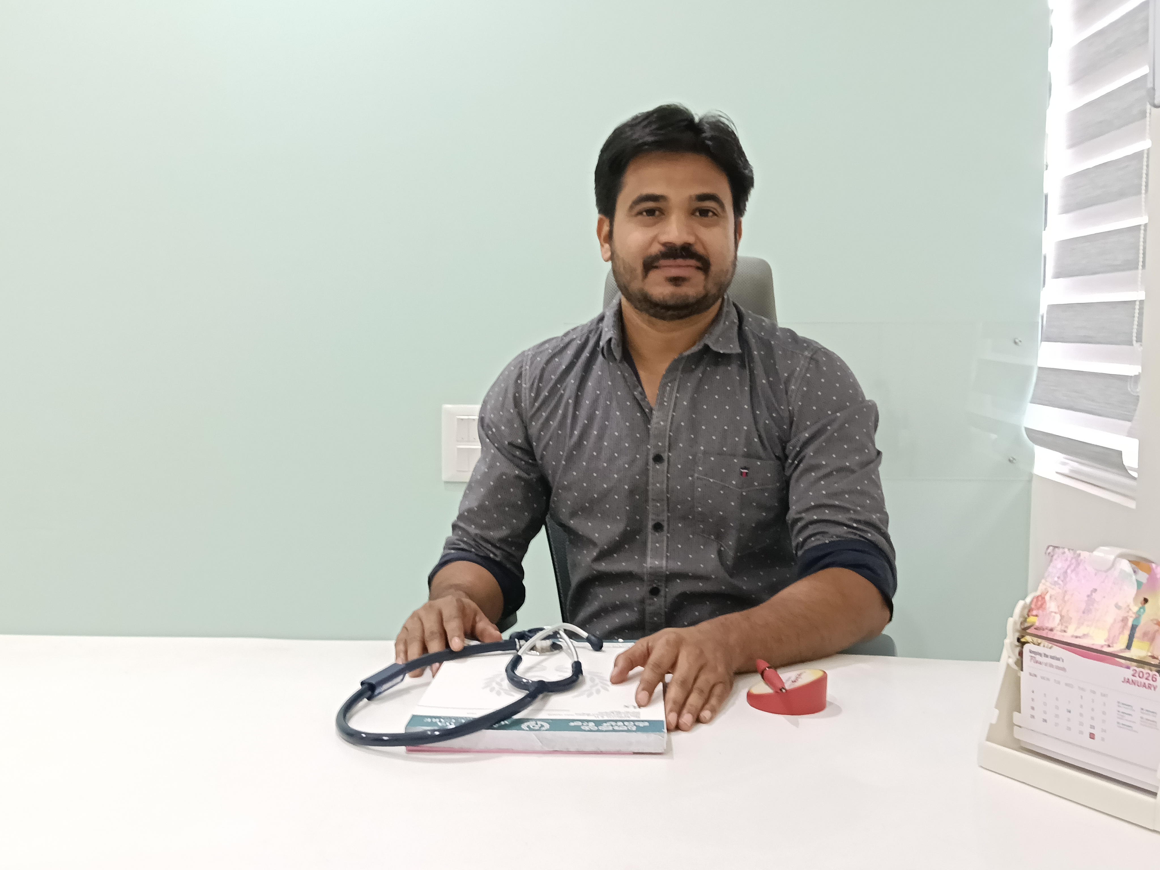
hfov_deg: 52.6
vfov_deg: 40.7
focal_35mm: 35
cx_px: 580
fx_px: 1173
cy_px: 435
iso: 320
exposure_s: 1/33.3
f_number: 1.8
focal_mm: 3.98
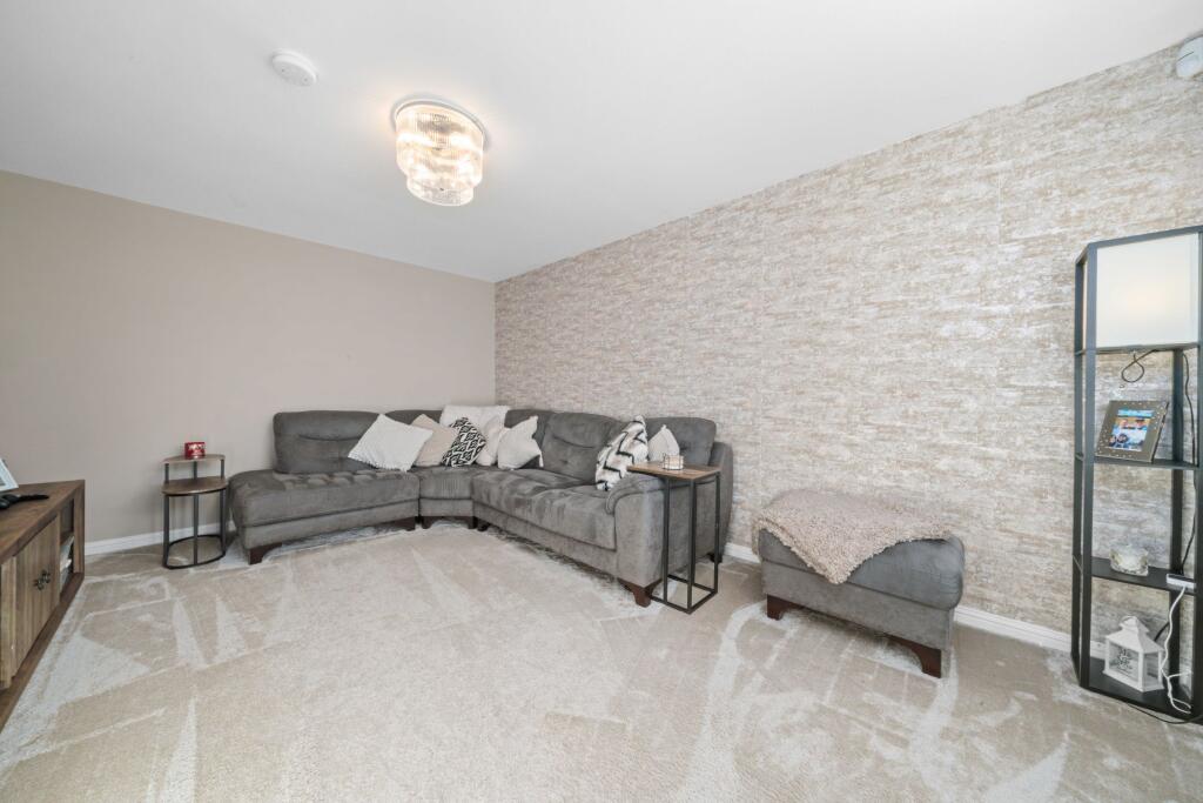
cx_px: 602
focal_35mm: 12
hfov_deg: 112.6
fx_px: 401
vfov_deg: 90.0
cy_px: 402
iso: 320
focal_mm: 12
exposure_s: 1.3
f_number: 22
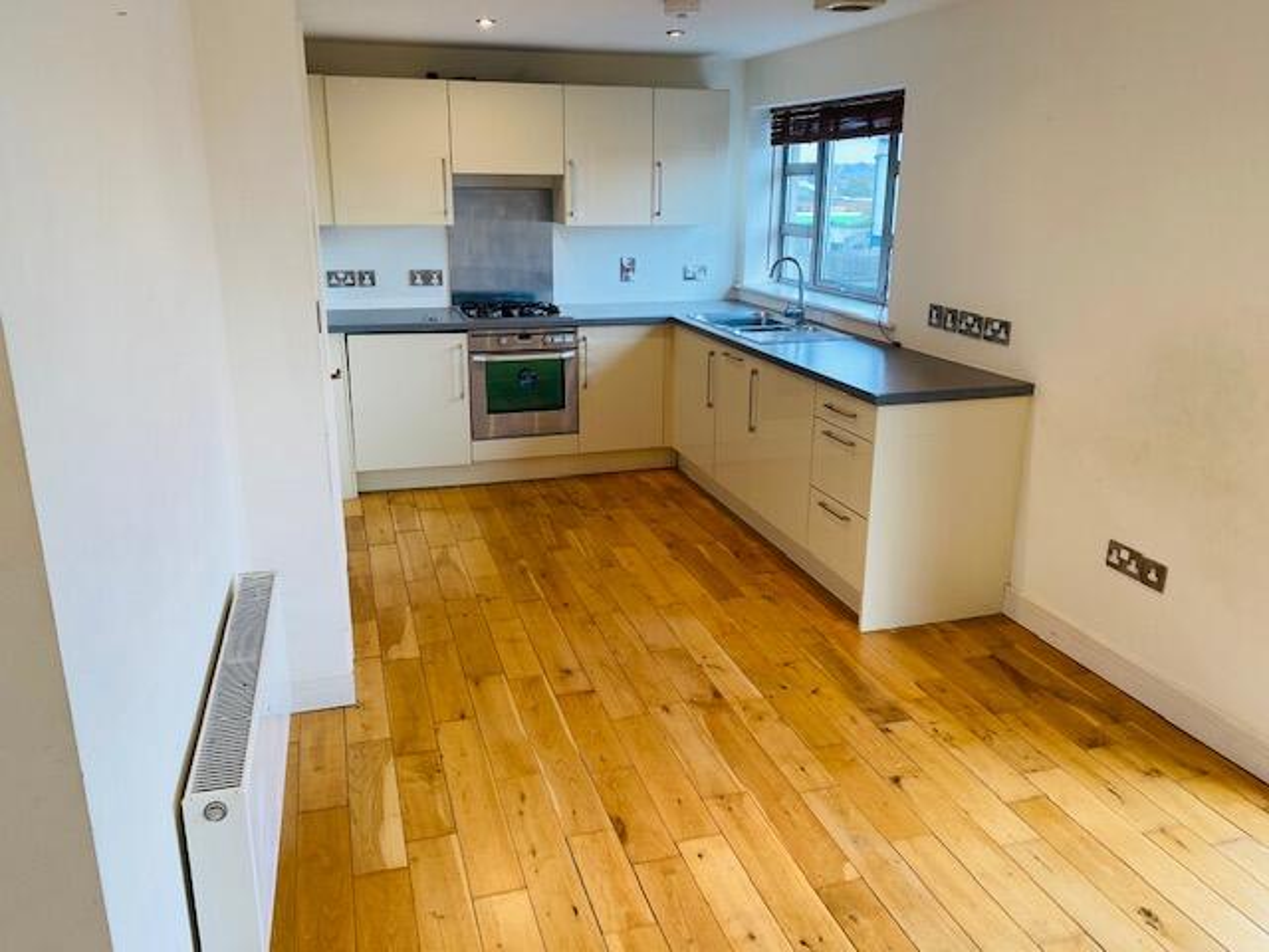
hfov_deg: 67.3
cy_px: 476
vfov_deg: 53.1
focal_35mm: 26
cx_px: 634
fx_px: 953
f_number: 1.8
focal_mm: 4.25
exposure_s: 1/100
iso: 125
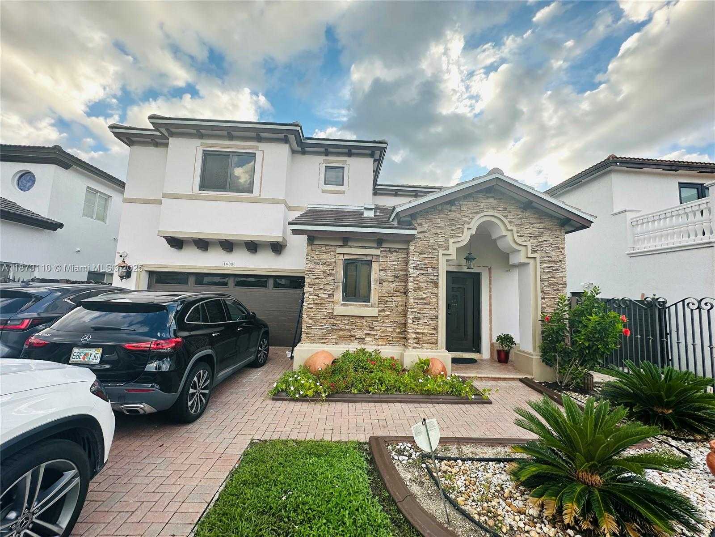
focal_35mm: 14
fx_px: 289
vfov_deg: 85.7
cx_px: 358
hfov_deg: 102.1
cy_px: 268
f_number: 2.2
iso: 40
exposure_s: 1/287
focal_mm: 2.22
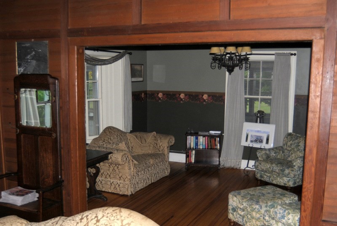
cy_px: 113
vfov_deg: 38.4
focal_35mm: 34
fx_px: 323
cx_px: 168
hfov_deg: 55.1
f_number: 3.8
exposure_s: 1/80
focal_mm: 23
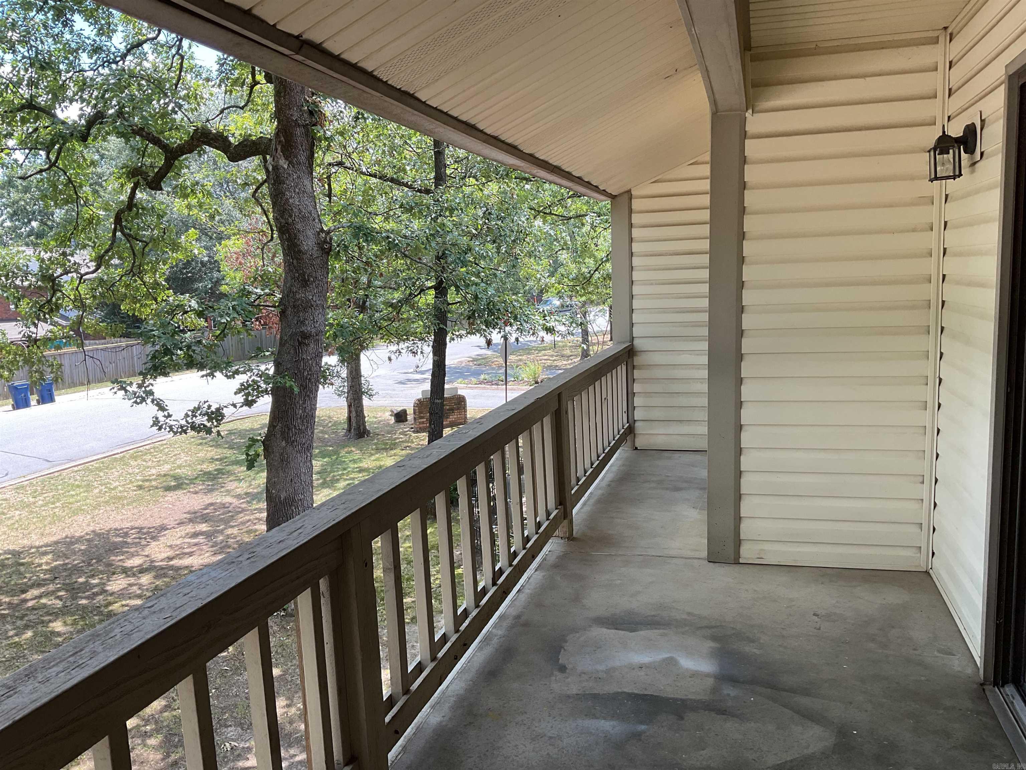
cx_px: 513
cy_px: 385
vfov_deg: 48.2
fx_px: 860
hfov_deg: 61.7
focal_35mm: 29
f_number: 1.8
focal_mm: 3
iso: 16
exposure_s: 1/158
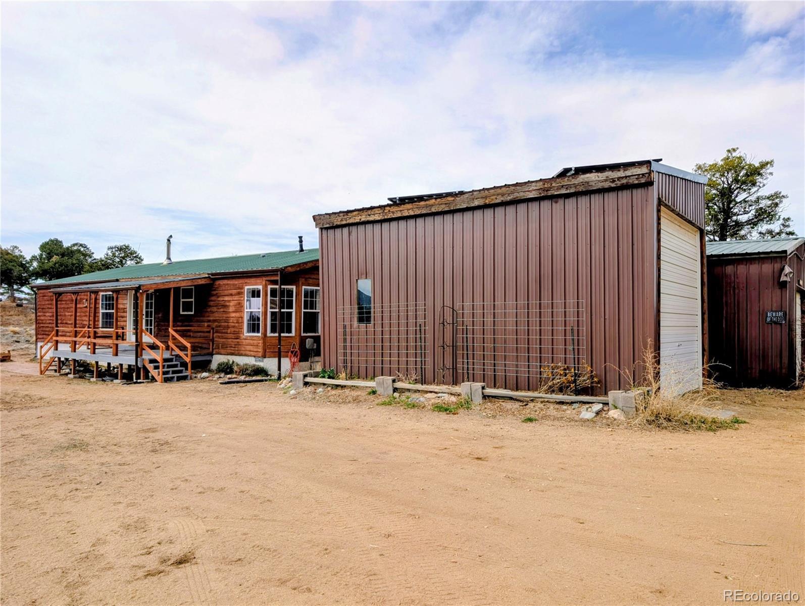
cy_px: 303
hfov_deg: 71.5
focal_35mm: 24
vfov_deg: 56.9
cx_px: 402
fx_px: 559
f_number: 1.68
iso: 22
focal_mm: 6.9
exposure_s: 1/1103
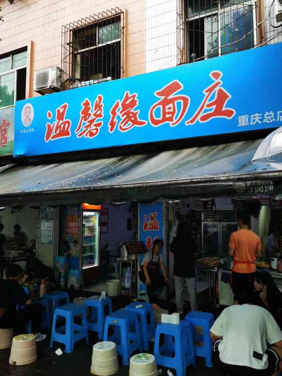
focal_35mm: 30
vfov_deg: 60.0
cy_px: 191
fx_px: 326
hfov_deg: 46.8
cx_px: 147
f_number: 1.6
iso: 50
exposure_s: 1/125
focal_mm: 5.56
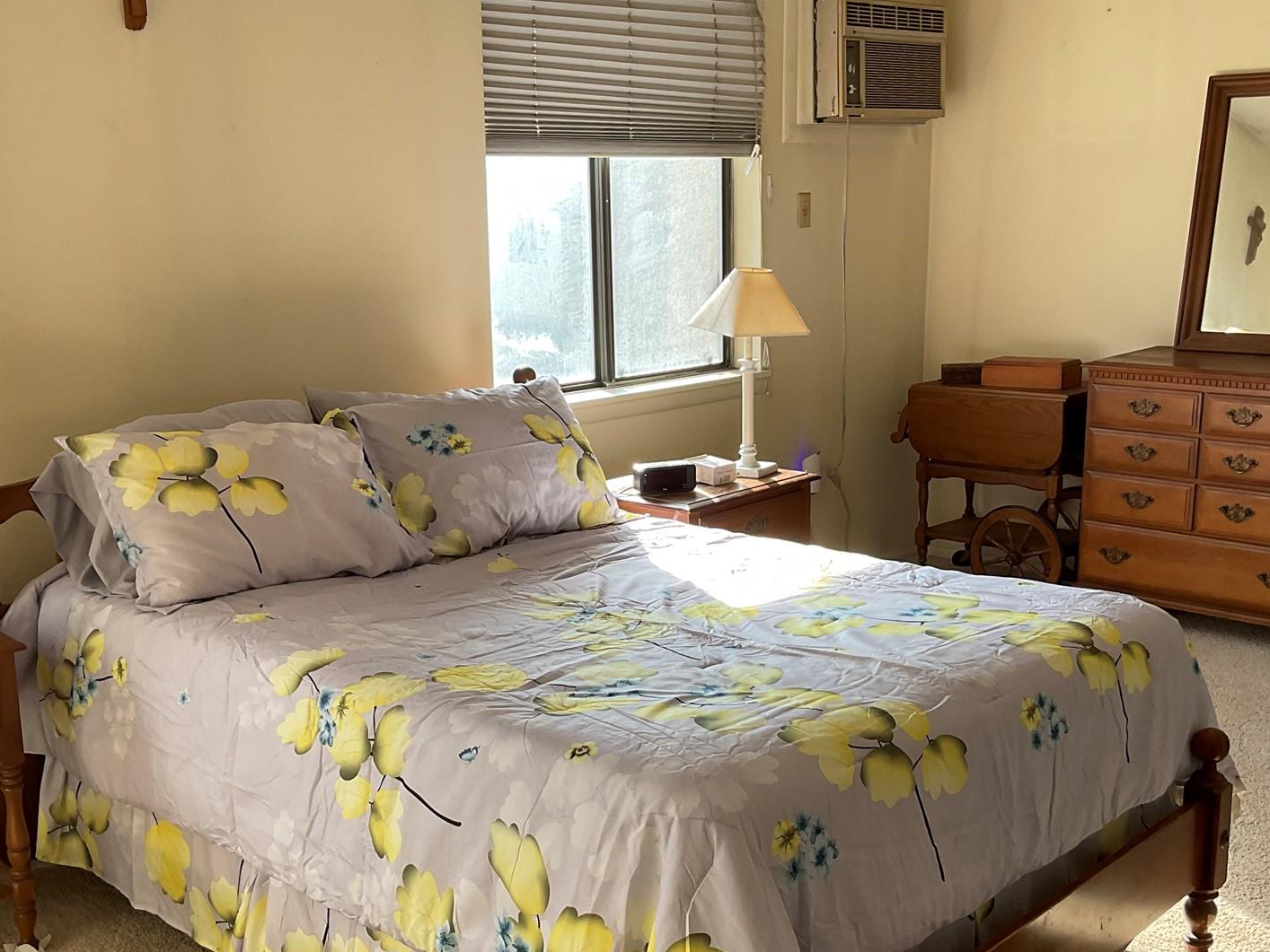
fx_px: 1541
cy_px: 591
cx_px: 610
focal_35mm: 42
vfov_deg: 34.2
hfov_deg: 44.8
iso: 32
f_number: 1.8
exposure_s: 1/122
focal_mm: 3
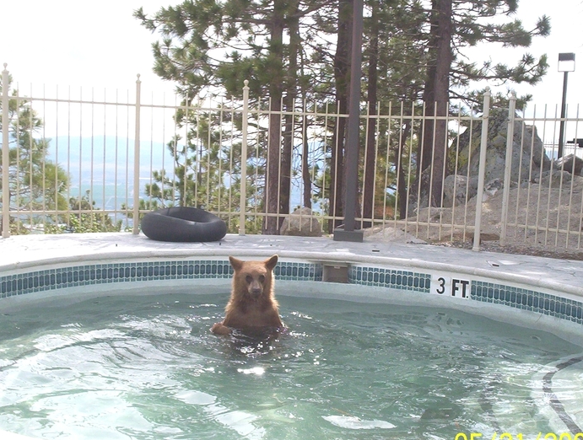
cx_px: 299
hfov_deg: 42.8
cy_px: 253
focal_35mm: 44
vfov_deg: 33.0
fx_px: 743
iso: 100
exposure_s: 1/534
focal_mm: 4.99
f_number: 4.5
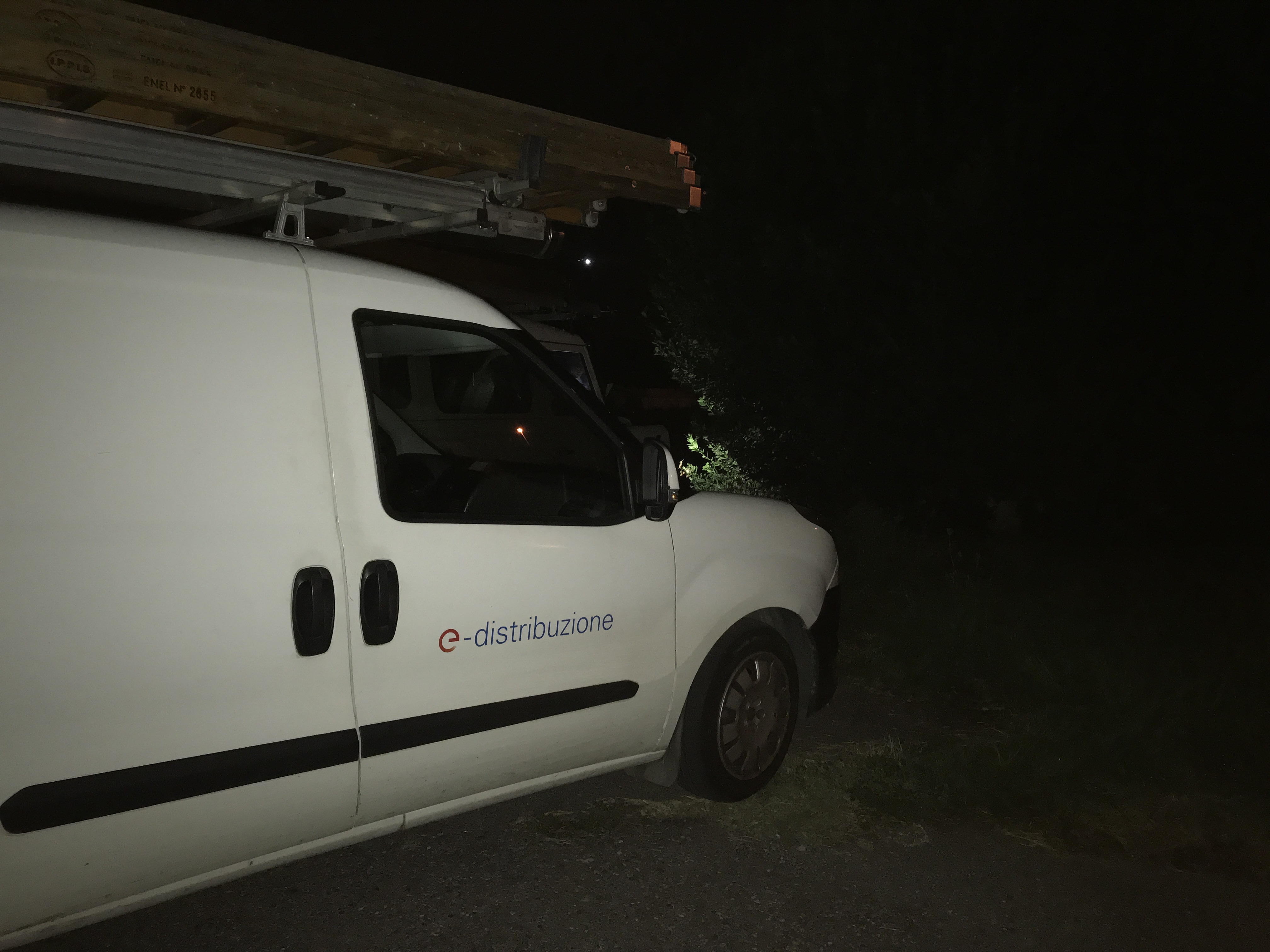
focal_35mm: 28
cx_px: 635
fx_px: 1027
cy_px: 476
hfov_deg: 63.4
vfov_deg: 49.7
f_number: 1.8
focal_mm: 3.99
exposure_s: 1/17
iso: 125
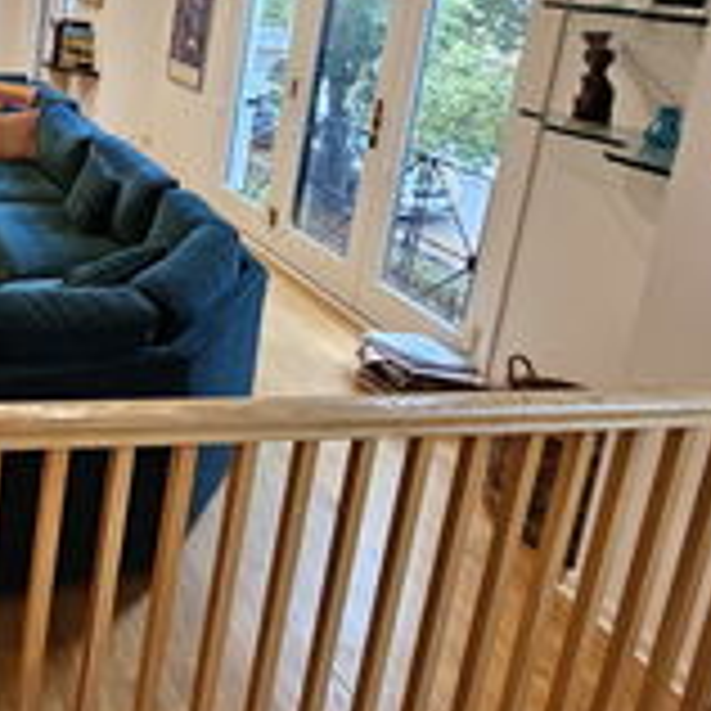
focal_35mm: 31
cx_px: -56
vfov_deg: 47.6
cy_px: 81
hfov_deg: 42.3
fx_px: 720
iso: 200
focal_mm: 2.2
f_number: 2.2
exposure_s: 1/60
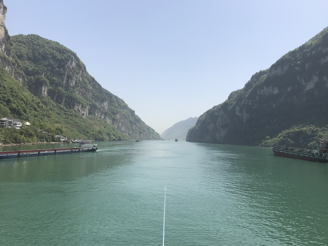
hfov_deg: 63.4
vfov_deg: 49.7
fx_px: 265
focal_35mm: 28
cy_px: 123
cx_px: 164
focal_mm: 3.99
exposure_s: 1/3300
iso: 20
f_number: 1.8
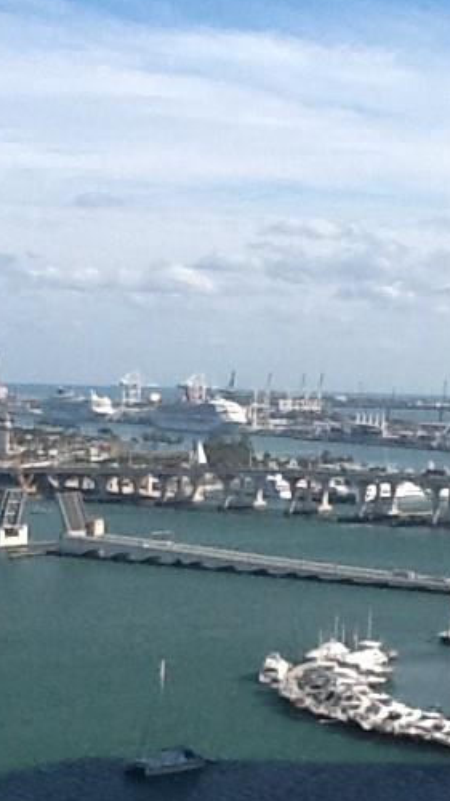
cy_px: 540
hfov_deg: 13.1
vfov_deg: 23.1
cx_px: 290
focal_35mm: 92
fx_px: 1953
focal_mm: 2.03
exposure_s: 1/1783
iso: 40
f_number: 2.4
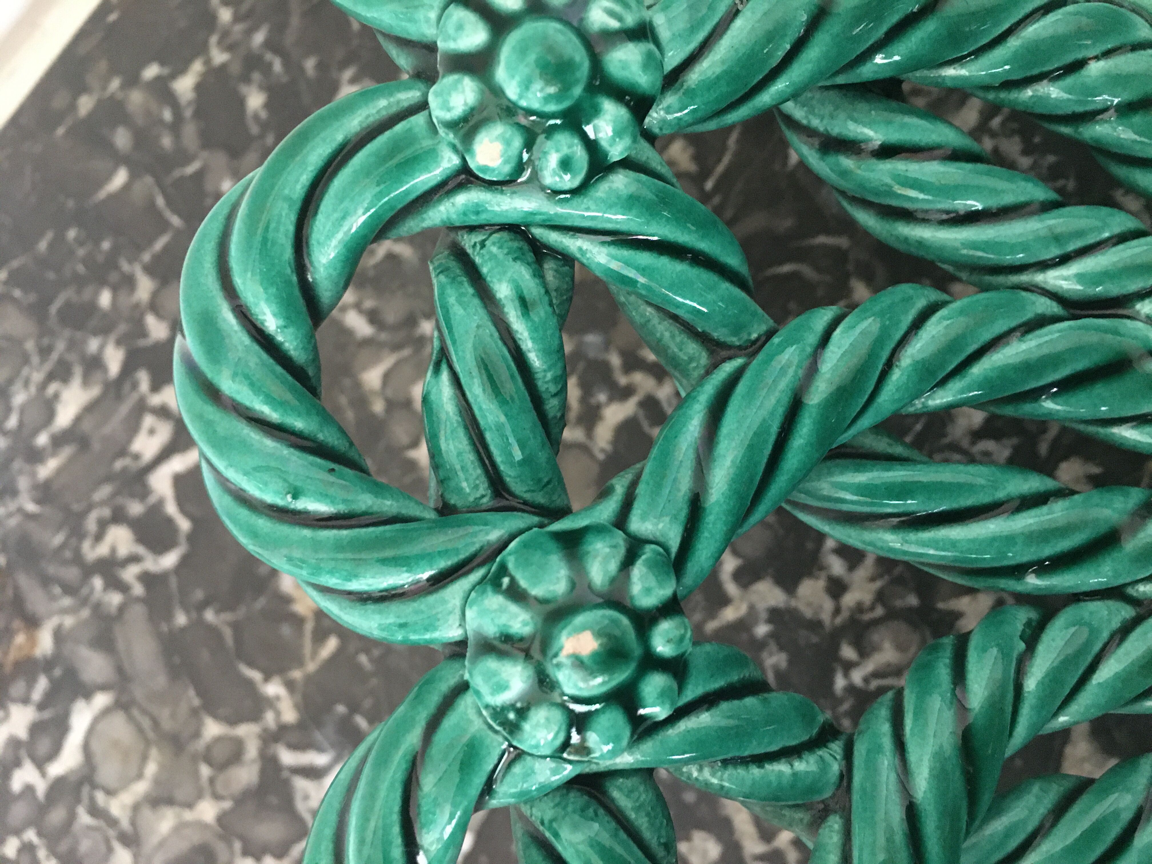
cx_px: 576
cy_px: 432
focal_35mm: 29
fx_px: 965
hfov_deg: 61.7
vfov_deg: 48.2
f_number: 2.2
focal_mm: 4.15
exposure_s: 1/17
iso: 320
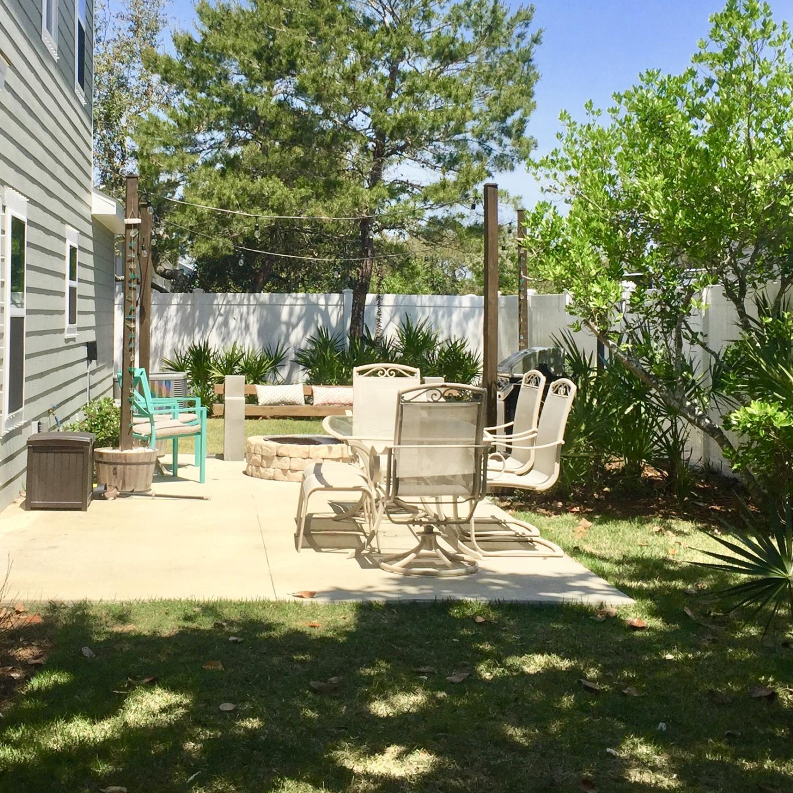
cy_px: 275
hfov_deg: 32.6
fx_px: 1348
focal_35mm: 52
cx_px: 294
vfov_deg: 32.6
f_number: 2.2
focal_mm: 4.15
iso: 32
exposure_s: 1/1721
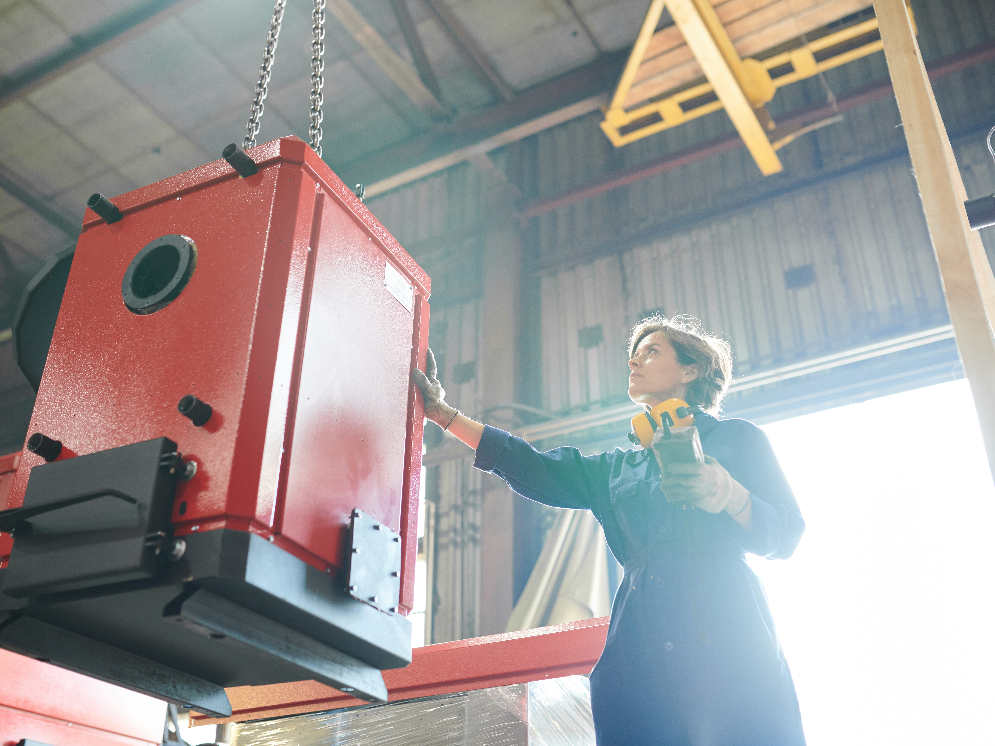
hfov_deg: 49.0
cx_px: 488
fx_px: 1092
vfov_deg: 37.7
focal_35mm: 38
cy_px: 374
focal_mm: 35
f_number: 2.5
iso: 800
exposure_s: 1/100
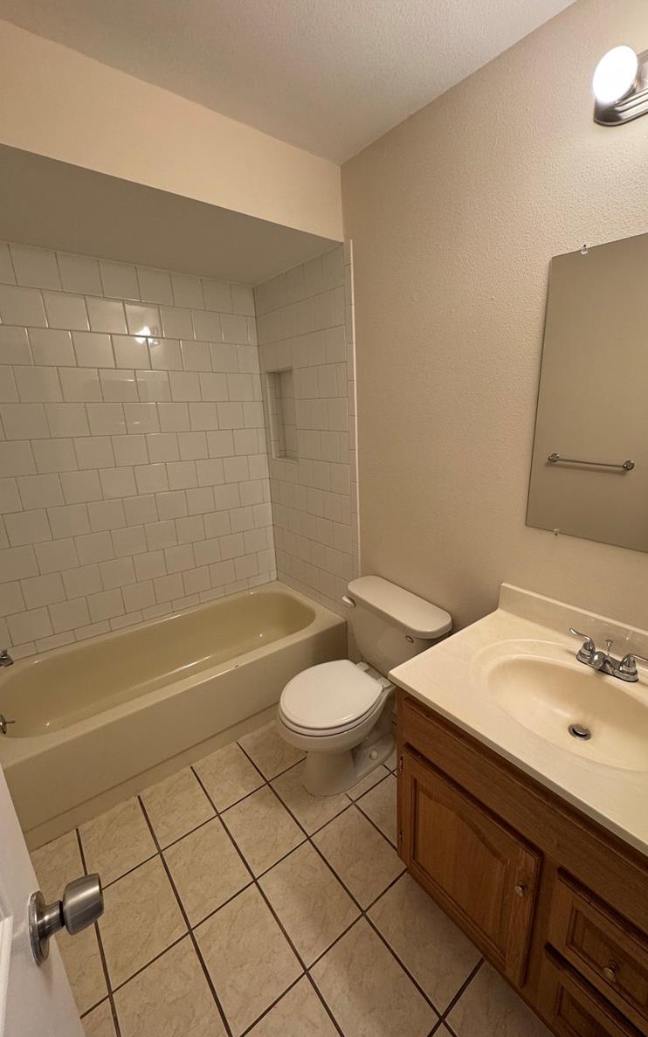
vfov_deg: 101.5
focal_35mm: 15
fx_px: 424
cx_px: 372
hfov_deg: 74.4
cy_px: 522
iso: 200
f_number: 2.2
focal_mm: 2.22
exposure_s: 1/120
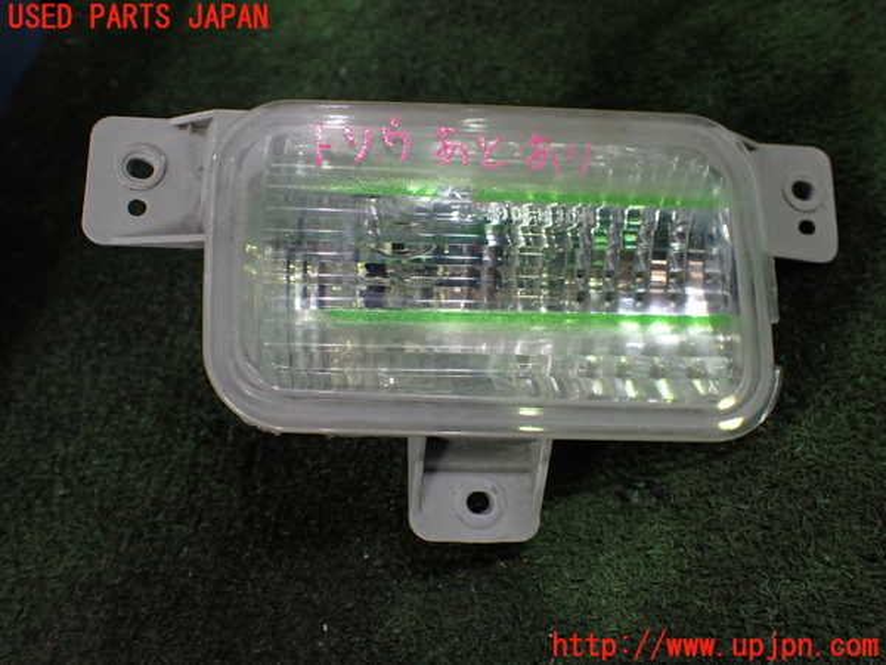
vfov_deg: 46.8
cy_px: 332
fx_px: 768
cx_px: 443
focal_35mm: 30
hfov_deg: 60.0
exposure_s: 1/125
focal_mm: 5.4
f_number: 2.3
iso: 500
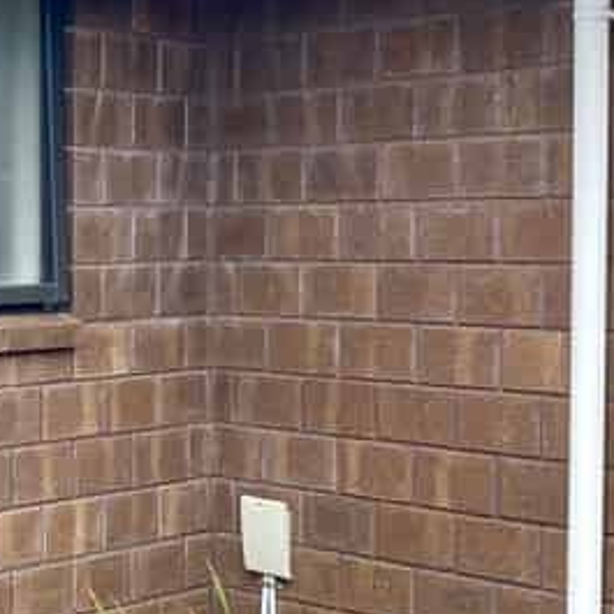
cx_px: -88
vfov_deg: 30.0
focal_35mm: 57
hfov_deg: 27.1
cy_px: 307
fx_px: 1144
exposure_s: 1/685
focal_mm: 4.25
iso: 32
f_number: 1.8
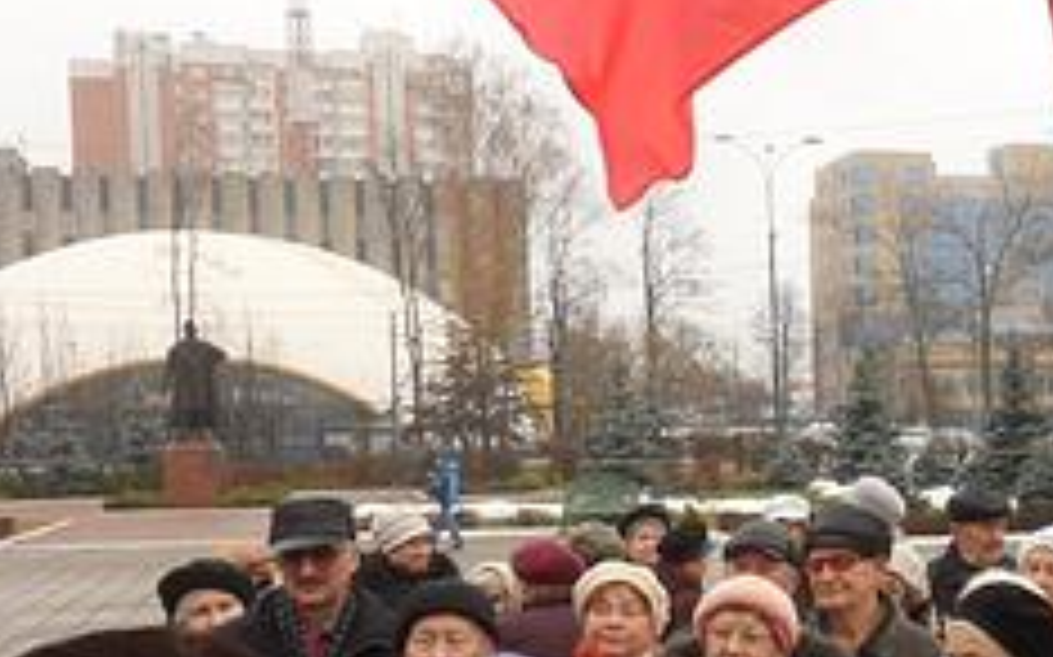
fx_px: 1893
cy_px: 569
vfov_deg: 19.4
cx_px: 1066
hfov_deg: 29.0
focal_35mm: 66
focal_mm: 4.9
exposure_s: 1/90
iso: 200
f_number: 3.5
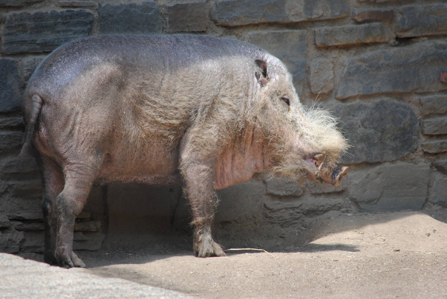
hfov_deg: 4.6
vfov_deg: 3.1
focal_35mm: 450
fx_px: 5594
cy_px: 150
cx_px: 224
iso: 320
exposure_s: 1/500
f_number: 5.6
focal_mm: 300
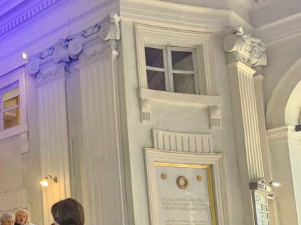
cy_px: 194
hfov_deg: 31.6
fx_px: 461
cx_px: -39
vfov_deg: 26.8
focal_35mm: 53
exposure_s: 1/100
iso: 160
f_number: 1.8
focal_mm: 5.4
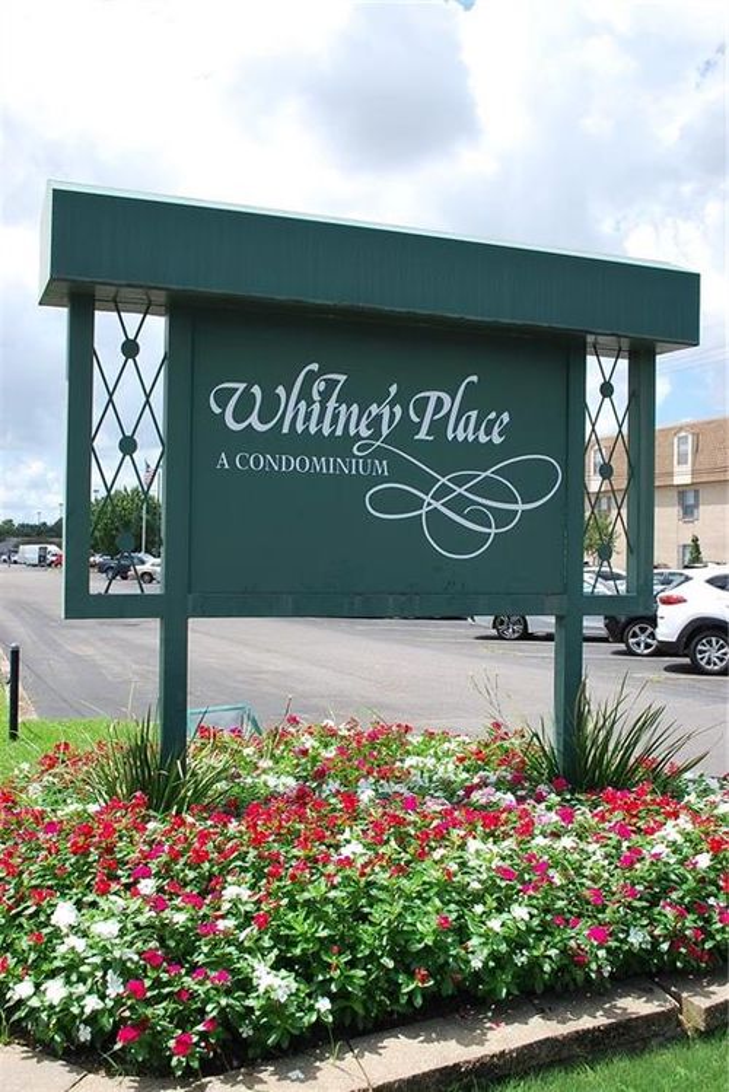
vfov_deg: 53.1
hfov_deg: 36.9
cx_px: 364
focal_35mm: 36
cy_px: 546
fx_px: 1092
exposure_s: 1/200
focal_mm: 24
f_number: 7.1
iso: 100
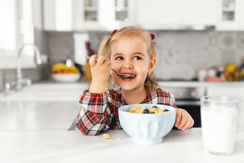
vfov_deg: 37.9
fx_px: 237
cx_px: 122
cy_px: 82
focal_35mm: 35
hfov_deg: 54.4
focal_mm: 35
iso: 125
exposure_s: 1/60
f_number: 2
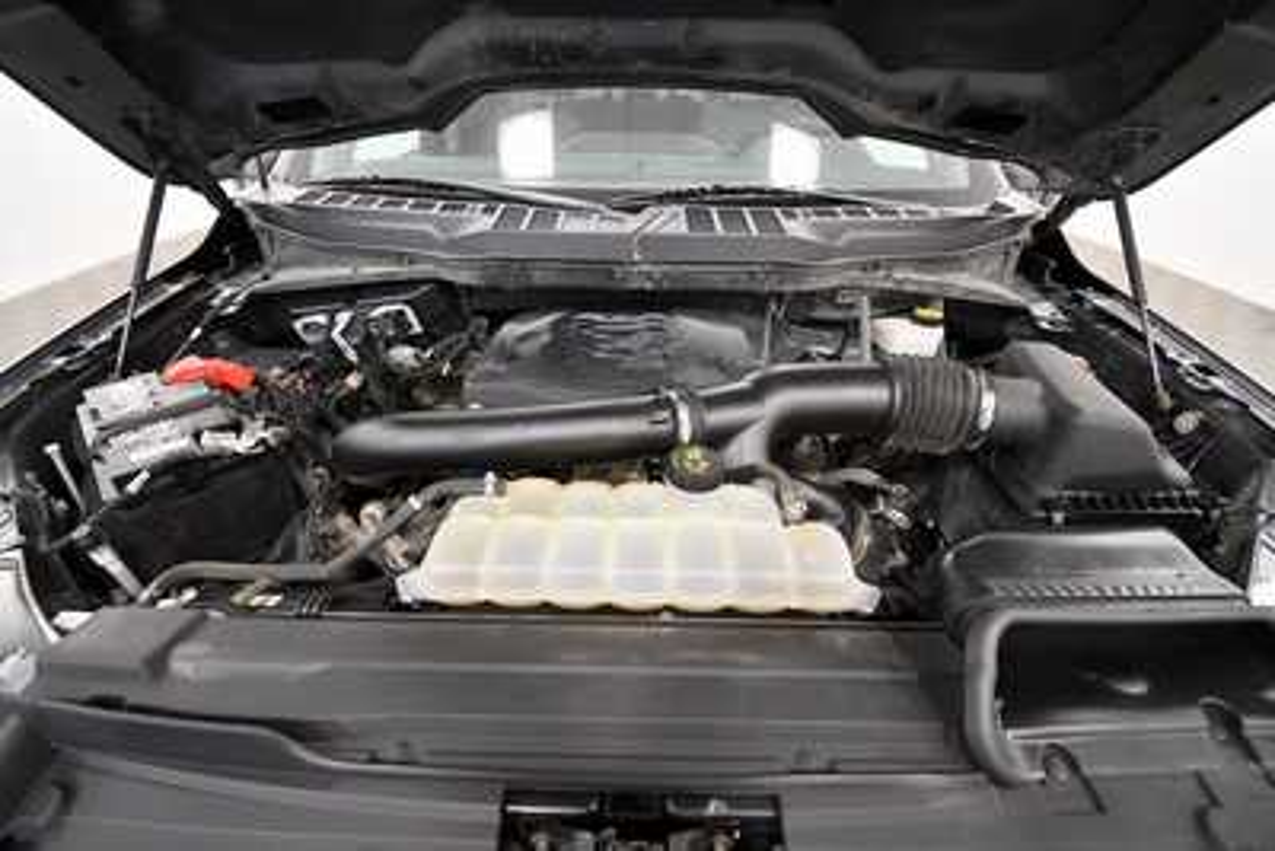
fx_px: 531
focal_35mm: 15
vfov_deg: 77.4
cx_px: 638
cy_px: 426
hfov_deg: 100.4
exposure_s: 1/125
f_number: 4.5
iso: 1600
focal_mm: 10
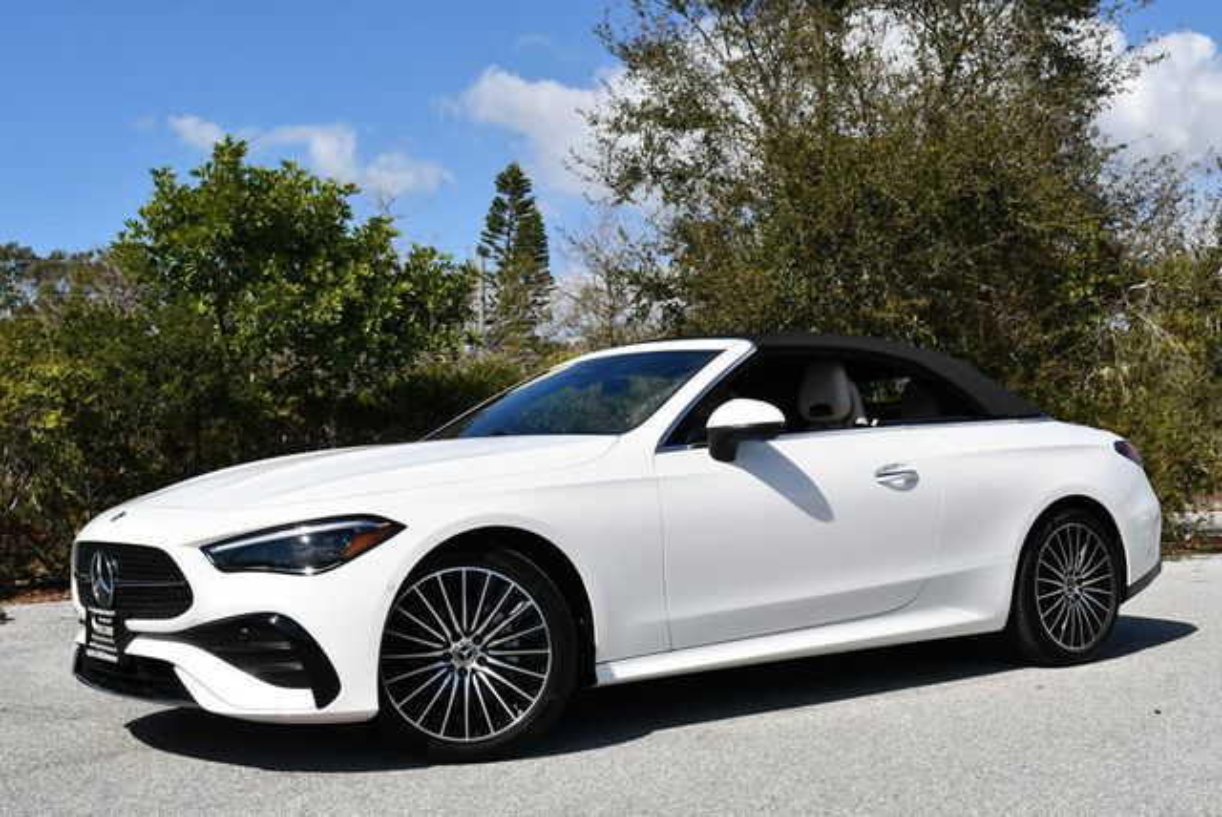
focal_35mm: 48
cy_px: 408
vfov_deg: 28.1
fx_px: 1631
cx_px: 611
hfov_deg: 41.1
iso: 100
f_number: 10
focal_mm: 24
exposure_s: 1/400
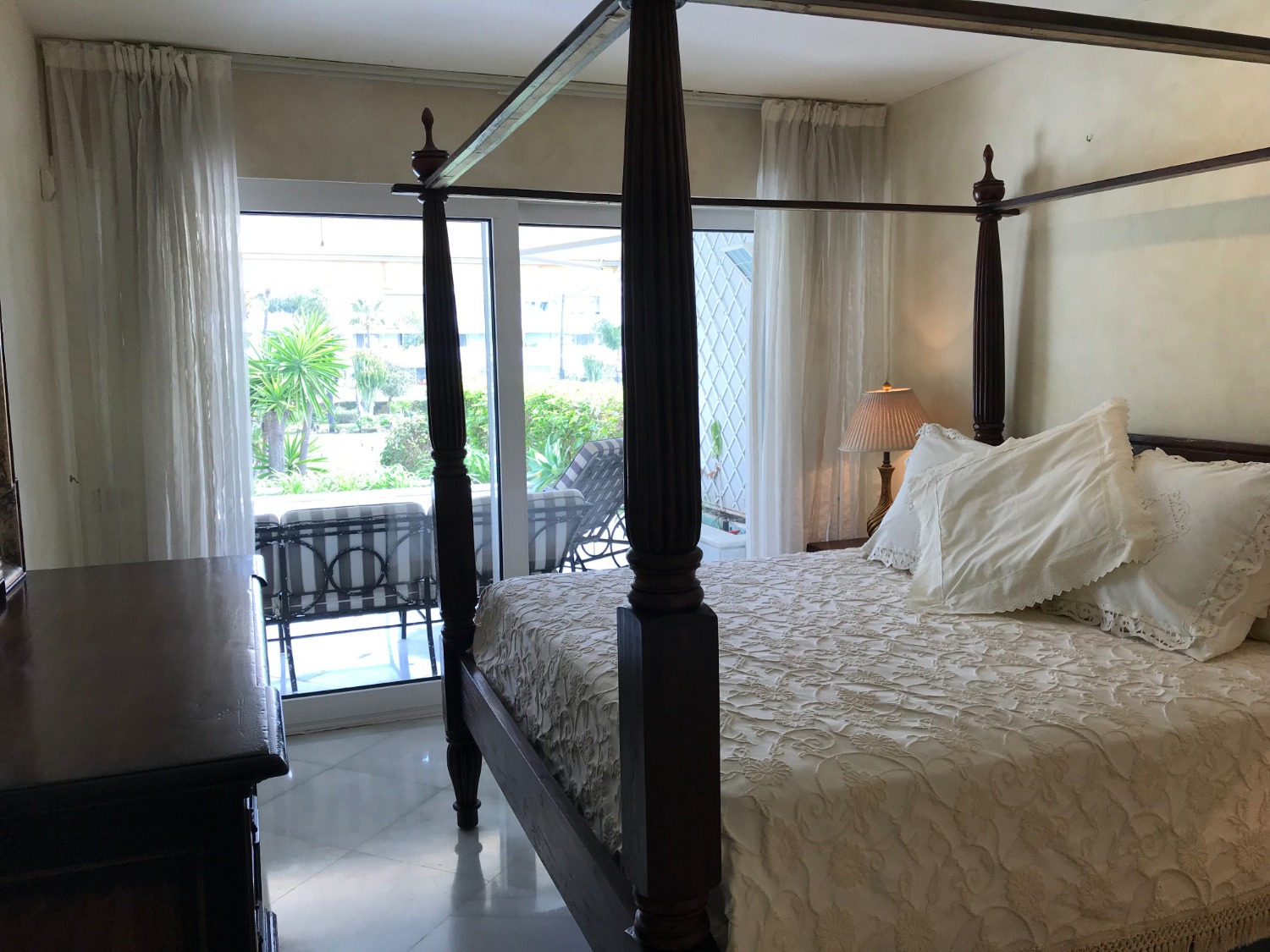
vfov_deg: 49.7
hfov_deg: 63.4
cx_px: 635
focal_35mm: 28
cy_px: 476
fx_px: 1027
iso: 20
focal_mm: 3.99
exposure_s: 1/125
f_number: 1.8
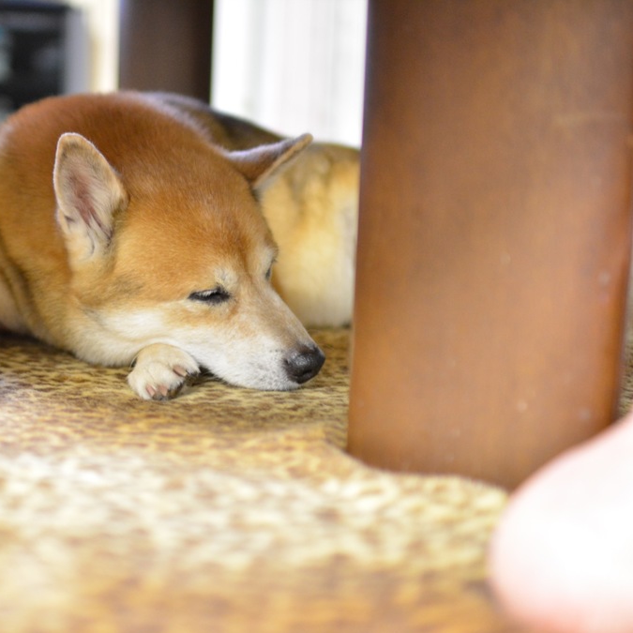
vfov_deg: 29.6
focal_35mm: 58
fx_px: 1200
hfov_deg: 29.1
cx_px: 154
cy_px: 319
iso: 1600
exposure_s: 1/25
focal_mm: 30
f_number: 1.4
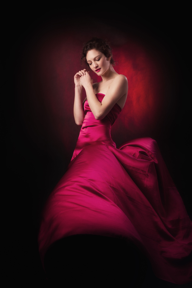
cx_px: 96
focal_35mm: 50
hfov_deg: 27.0
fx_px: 400
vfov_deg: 39.6
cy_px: 144
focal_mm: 50
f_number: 6.3
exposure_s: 1/160
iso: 100
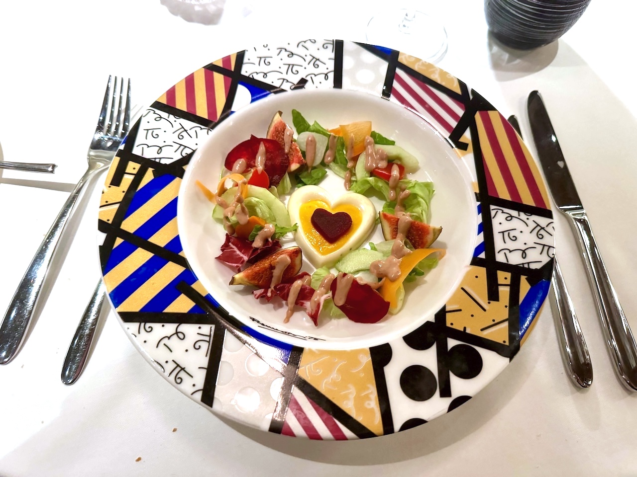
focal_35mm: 24
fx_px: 442
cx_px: 318
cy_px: 238
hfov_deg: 71.6
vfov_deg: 56.8
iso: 800
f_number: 1.78
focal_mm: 6.76
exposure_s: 1/35
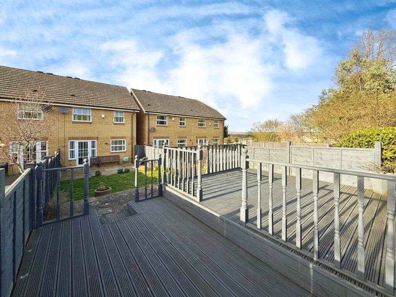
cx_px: 198
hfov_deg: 102.0
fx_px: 160
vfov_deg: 85.7
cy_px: 148
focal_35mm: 14
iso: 50
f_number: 2.2
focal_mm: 2.22
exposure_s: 1/1145
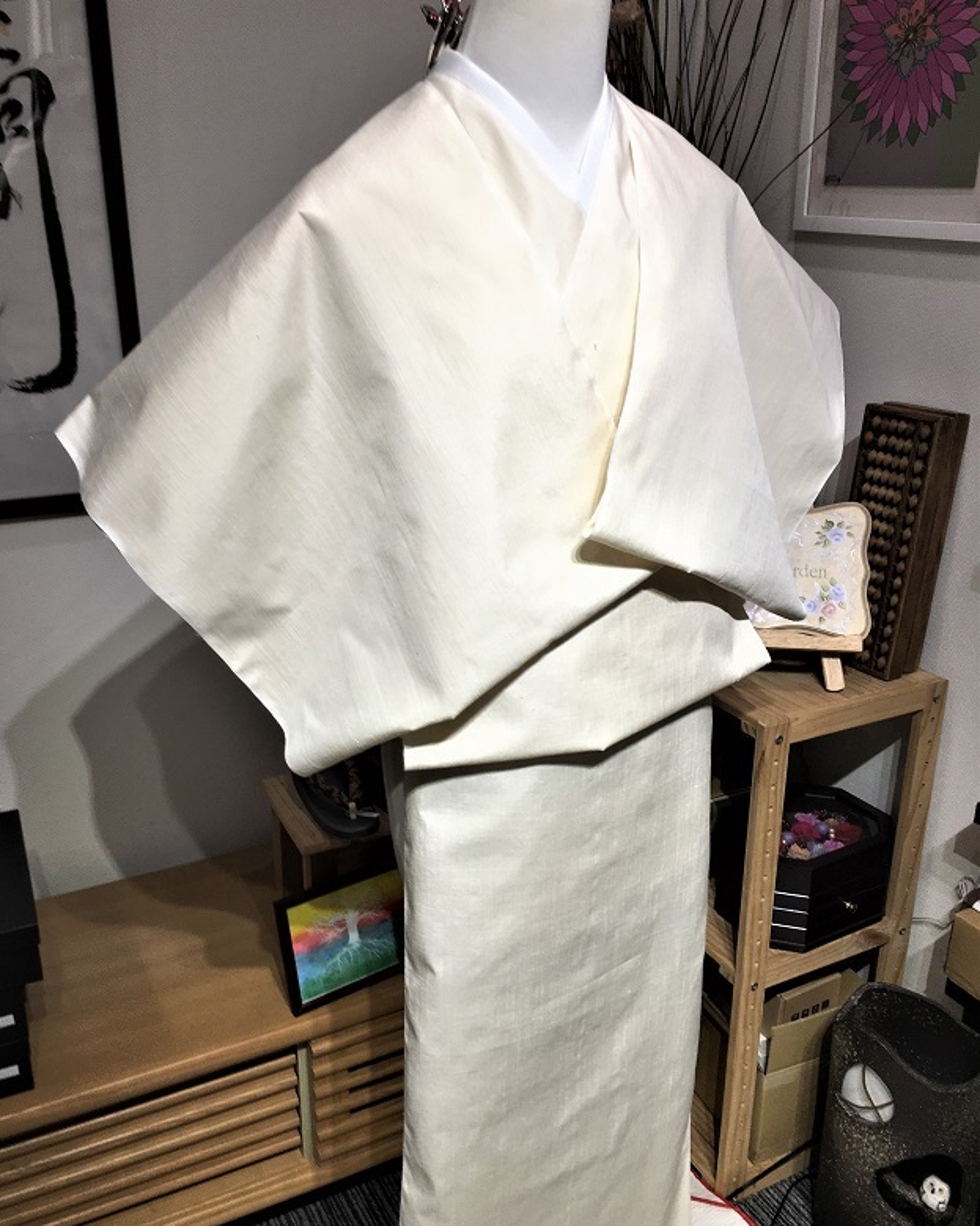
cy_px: 621
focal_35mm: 31
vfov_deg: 57.2
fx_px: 1124
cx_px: 478
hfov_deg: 47.1
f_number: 2.2
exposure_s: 1/60
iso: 25
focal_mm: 4.15
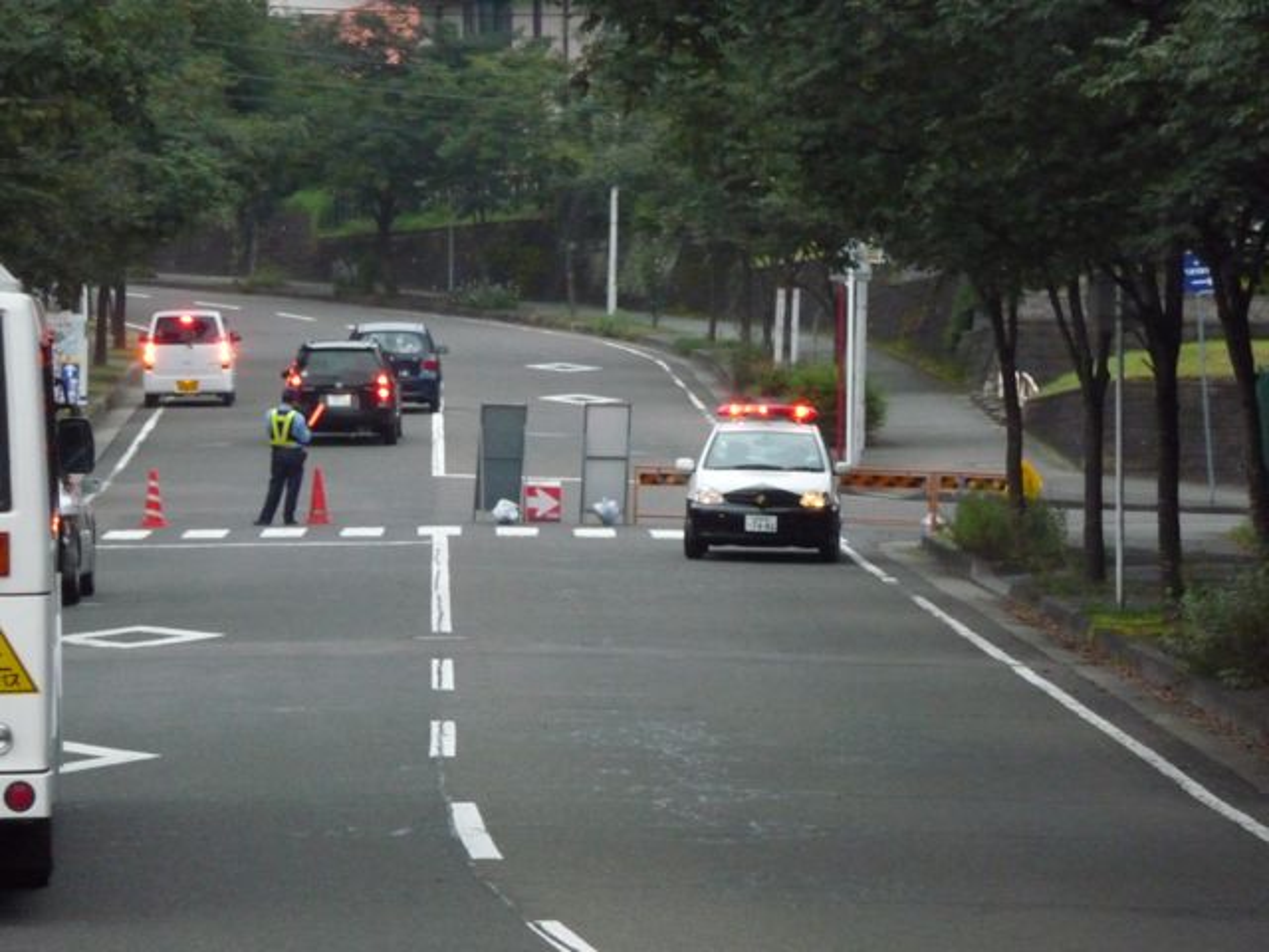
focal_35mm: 280
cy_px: 476
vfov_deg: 5.3
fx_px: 10265
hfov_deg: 7.1
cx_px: 634
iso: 800
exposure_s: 1/40
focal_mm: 47
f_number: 4.9
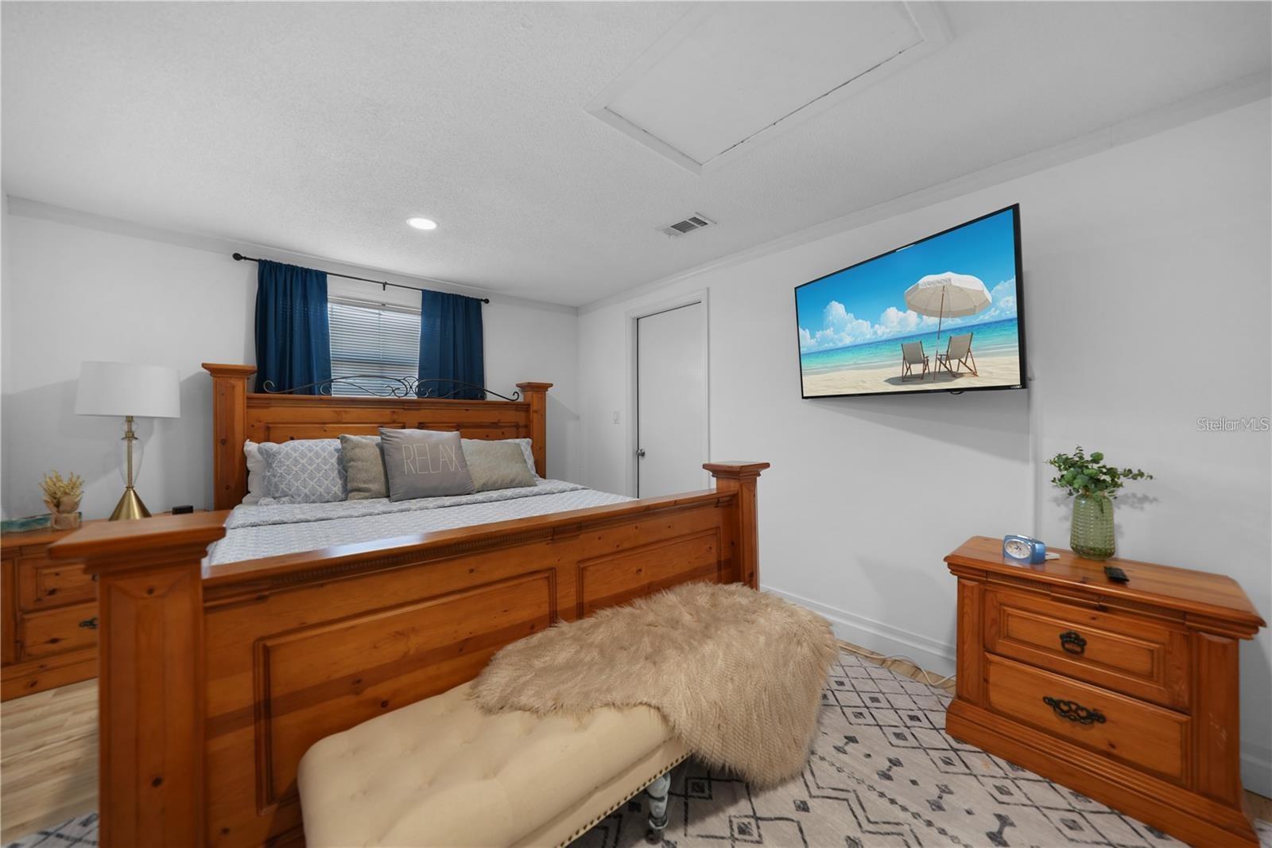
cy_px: 424
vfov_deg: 90.0
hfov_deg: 112.6
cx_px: 636
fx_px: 424
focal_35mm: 12
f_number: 3.2
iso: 640
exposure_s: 1/30
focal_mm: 12
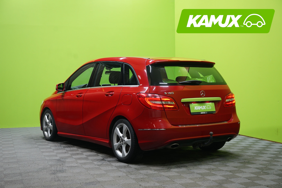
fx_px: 407
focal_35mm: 52
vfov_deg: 26.0
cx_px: 141
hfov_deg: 38.2
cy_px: 94
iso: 800
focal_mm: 52
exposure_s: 1/25
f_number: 5
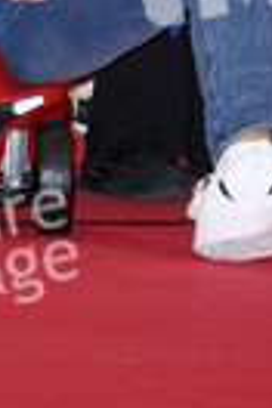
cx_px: 9
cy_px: -201
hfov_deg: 1.5
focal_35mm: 908
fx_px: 10290
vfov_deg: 2.3
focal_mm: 300
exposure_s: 1/250
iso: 1250
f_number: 5.6
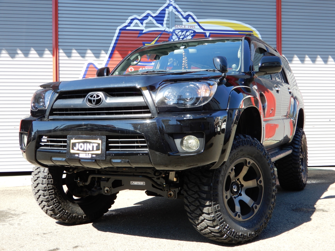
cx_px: 168
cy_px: 126
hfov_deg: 42.1
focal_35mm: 45
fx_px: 435
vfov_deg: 32.2
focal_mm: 8
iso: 80
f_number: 4
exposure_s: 1/125
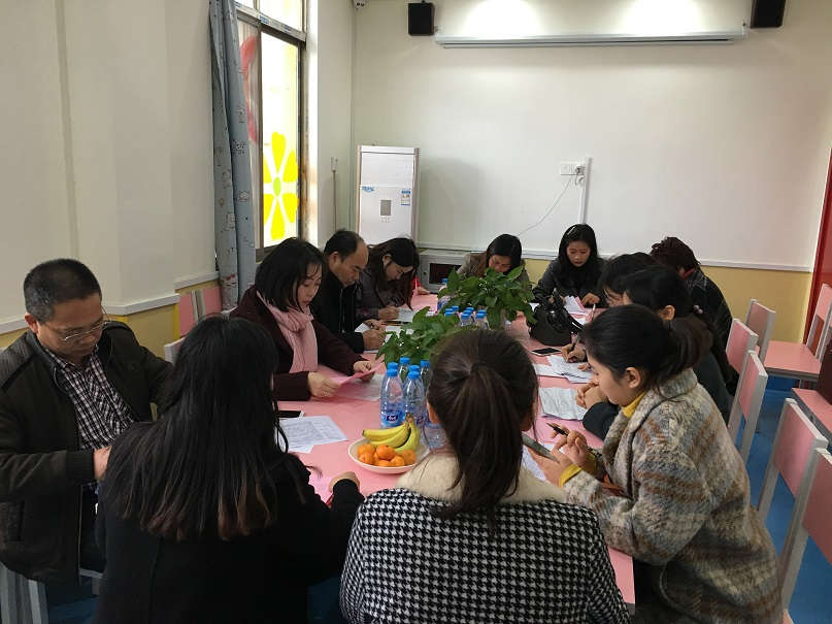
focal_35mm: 29
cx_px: 416
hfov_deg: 61.7
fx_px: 697
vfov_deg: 48.2
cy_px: 312
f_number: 2.2
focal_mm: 4.15
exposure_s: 1/17
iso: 64
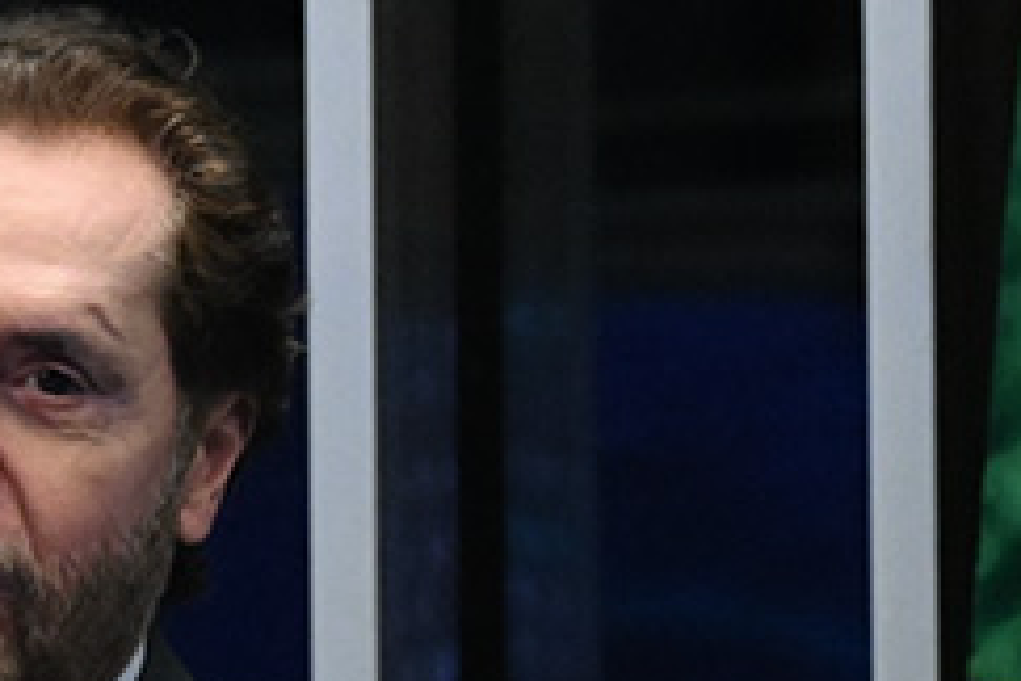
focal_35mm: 481
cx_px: 50
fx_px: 13641
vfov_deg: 2.9
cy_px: 761
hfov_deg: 4.3
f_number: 4
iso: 5000
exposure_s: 1/200
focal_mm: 91
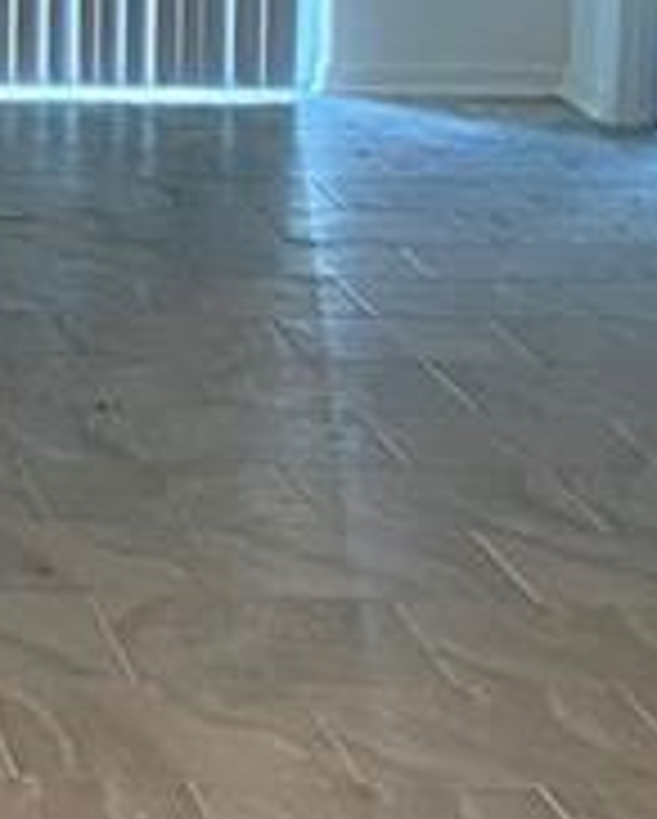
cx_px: -472
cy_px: -81
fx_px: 4052
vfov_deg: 11.4
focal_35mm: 167
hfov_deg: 8.9
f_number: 1.8
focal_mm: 4.25
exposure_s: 1/60
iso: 125
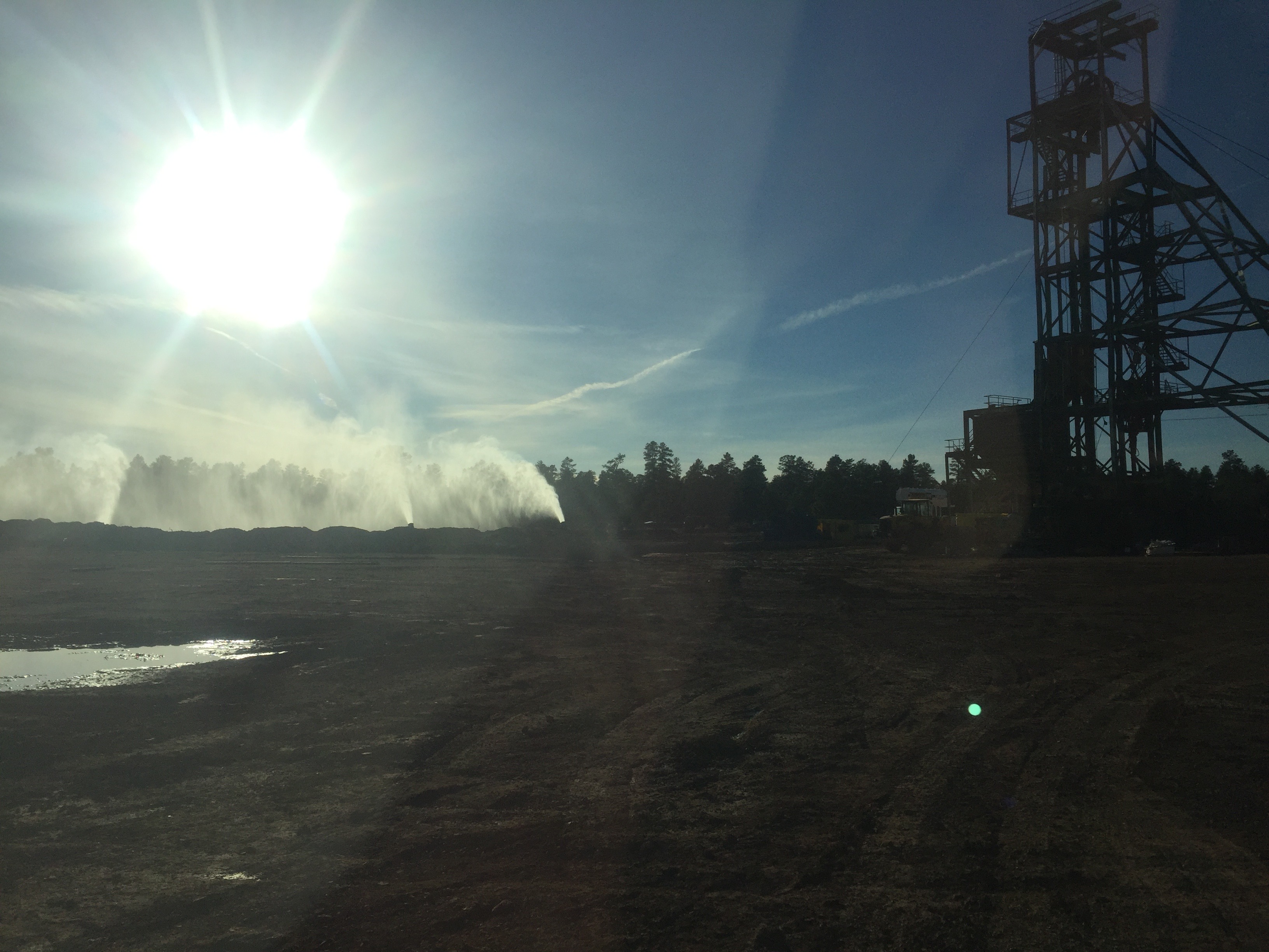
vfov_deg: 48.2
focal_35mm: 29
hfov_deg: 61.7
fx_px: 1063
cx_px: 634
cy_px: 476
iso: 32
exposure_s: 1/2475
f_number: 2.2
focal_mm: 4.15
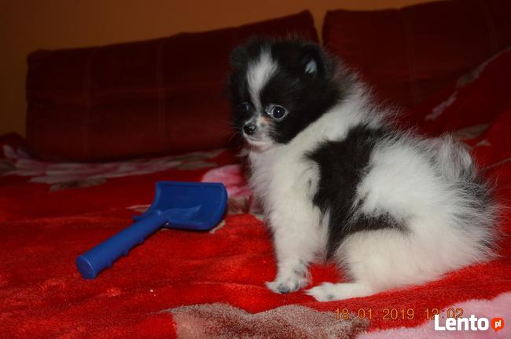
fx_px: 489
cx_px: 256
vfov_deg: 38.3
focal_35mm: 34
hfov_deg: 55.2
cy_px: 170
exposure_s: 1/60
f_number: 8
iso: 100
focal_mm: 23
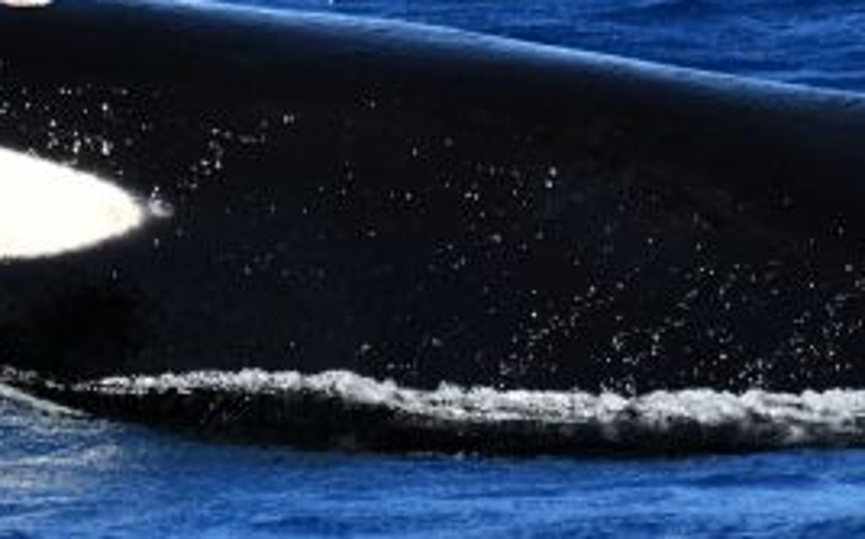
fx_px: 19362
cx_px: 536
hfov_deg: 2.6
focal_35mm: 822
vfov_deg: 1.6
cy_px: 118
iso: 1600
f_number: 5.6
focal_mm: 270
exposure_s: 1/8000
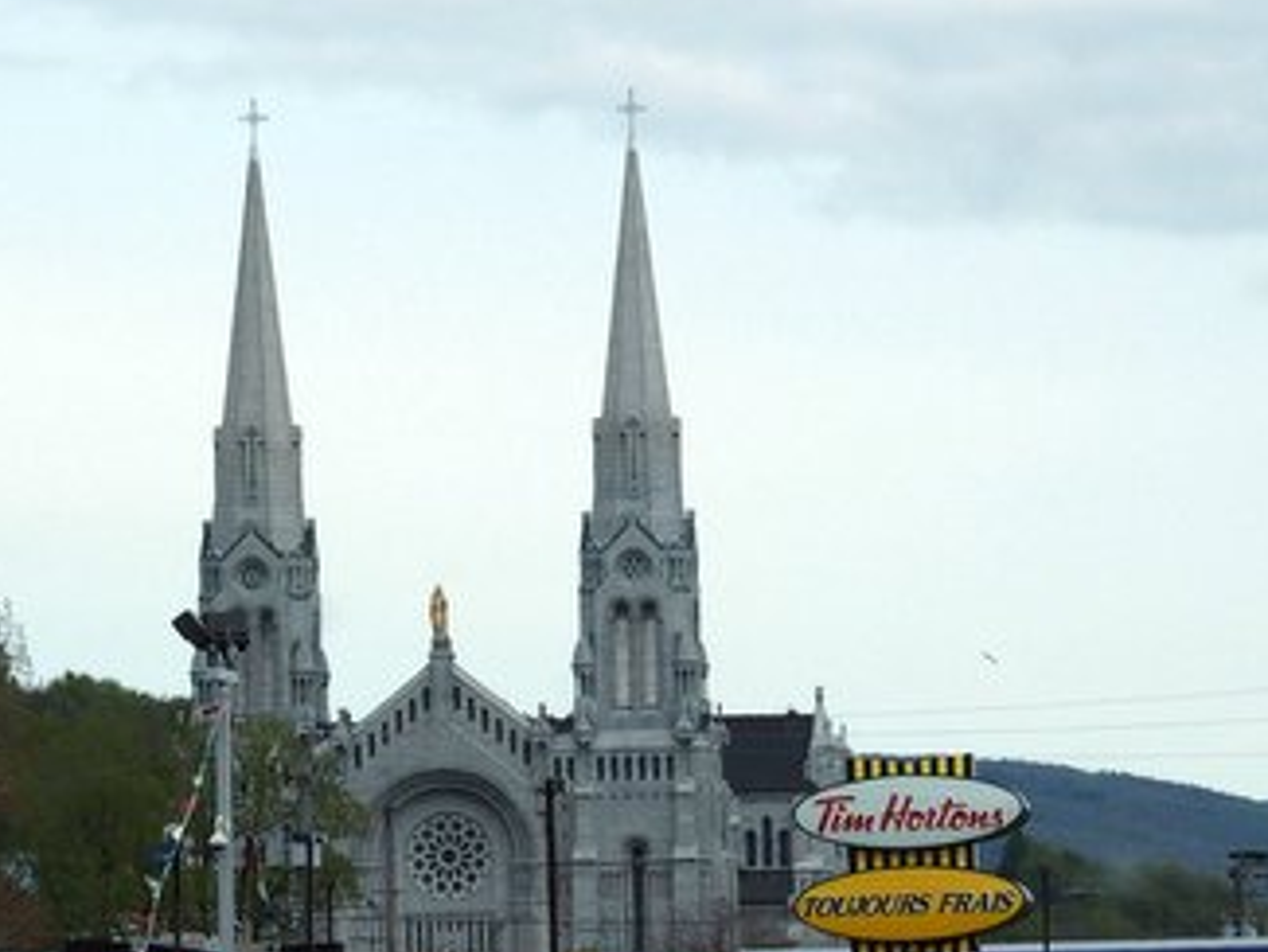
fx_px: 8941
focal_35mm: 244
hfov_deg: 8.1
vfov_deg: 6.1
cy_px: 579
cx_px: 414
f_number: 4.5
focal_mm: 35
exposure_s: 1/800
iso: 100
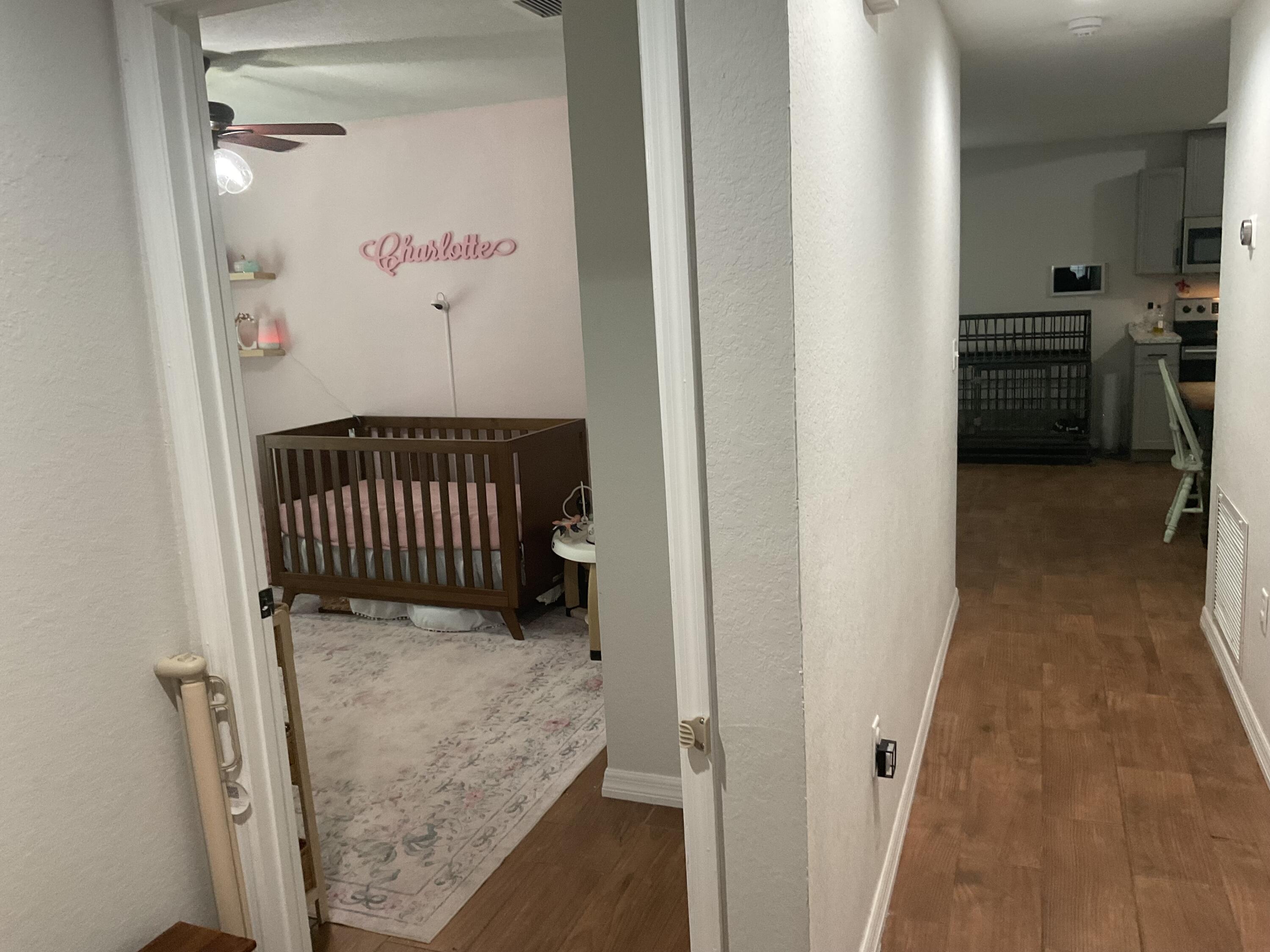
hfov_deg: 61.7
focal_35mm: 29
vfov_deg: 48.2
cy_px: 476
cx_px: 635
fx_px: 1064
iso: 125
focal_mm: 3
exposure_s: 1/60
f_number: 1.8
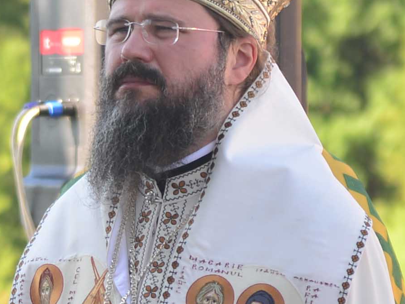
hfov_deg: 4.4
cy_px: 557
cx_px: 48
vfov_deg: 3.3
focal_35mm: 451
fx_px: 5278
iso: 100
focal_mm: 70
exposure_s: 1/200
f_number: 2.8
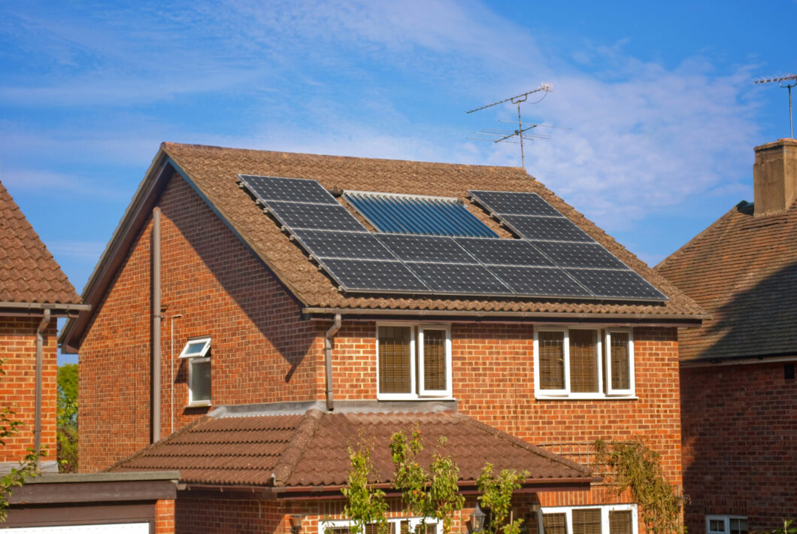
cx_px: 398
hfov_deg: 24.6
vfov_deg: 16.6
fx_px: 1829
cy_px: 267
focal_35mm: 82
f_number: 6.3
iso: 100
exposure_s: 1/160
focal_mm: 55
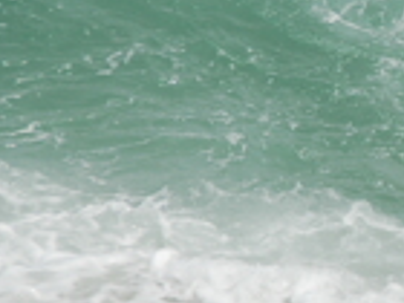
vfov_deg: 2.3
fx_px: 7691
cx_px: 776
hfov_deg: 3.0
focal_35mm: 659
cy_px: 214
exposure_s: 1/800
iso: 200
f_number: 7.1
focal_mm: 116
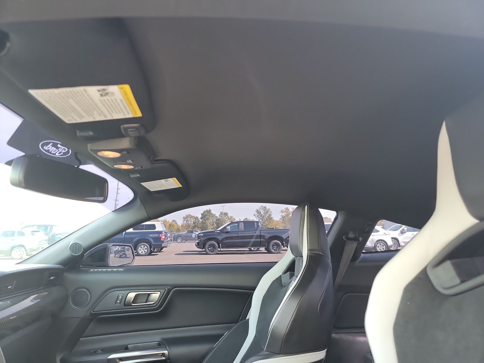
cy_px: 182
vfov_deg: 56.8
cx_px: 242
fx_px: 336
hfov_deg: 71.6
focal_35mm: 24
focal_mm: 6.7
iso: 183
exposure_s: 1/59
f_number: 1.8
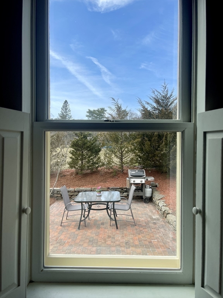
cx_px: 112
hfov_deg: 54.9
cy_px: 149
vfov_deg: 69.4
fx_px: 215
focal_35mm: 25
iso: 32
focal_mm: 5.1
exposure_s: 1/1575
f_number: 1.6
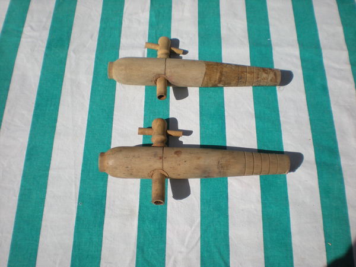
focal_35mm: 38
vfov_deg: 37.7
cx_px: 178
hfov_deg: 49.0
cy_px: 134
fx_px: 391
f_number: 4.6
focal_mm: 6.3
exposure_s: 1/958
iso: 64
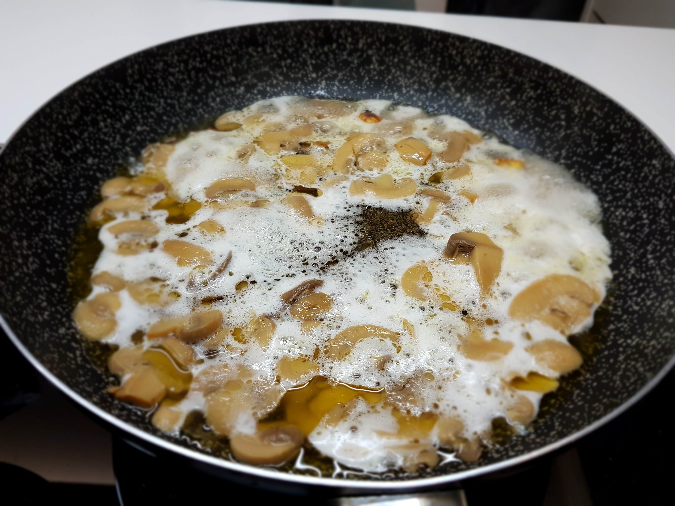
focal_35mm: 26
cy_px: 253
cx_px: 338
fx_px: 507
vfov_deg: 53.1
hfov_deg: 67.3
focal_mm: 4.2
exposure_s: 1/50
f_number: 1.7
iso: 100
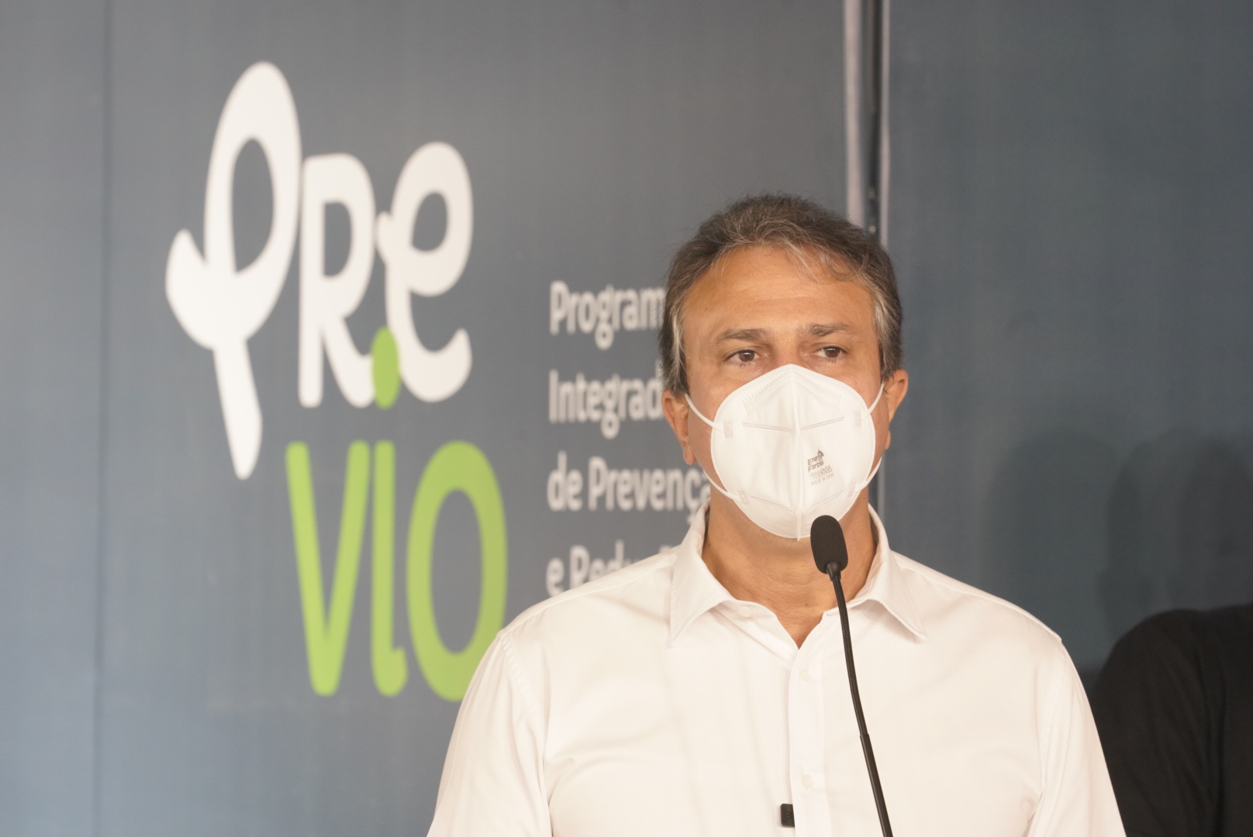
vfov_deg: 6.9
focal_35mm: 200
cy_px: 418
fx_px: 6966
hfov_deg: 10.3
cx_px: 626
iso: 3200
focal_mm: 200
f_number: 8
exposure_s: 1/125
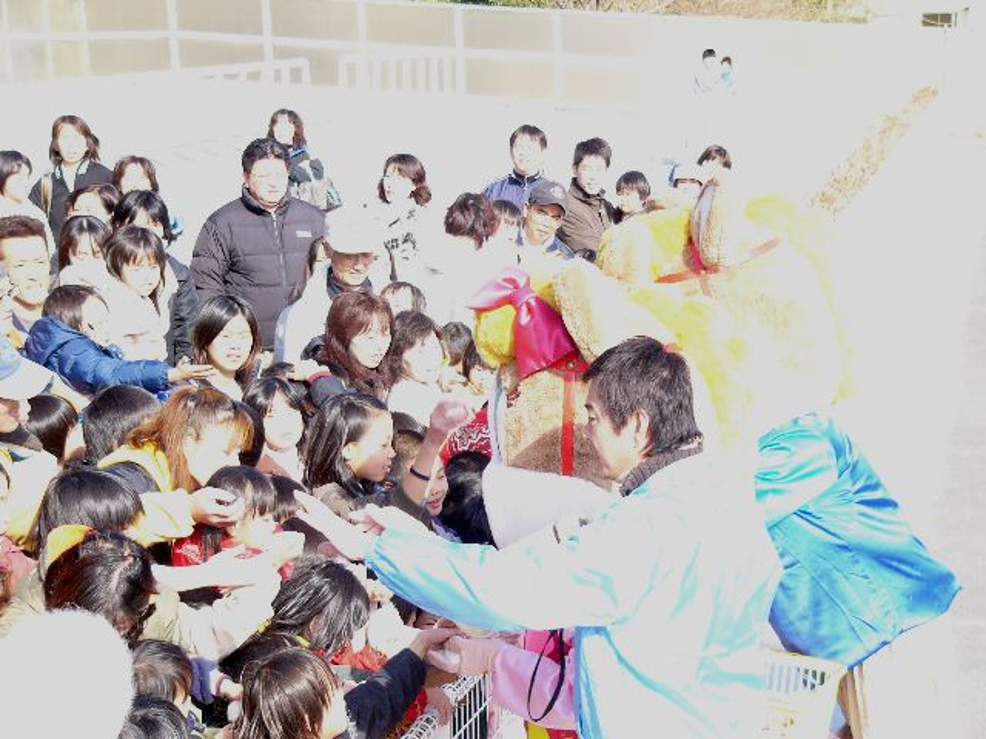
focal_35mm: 85
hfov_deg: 23.0
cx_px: 493
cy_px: 370
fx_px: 2421
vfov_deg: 17.4
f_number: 4
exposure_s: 1/250
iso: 100
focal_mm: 14.2
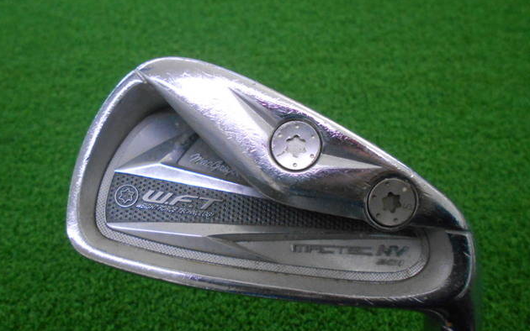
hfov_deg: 66.5
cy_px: 185
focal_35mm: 28
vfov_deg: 44.5
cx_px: 262
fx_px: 405
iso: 640
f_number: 3.2
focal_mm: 4.6
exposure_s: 1/250
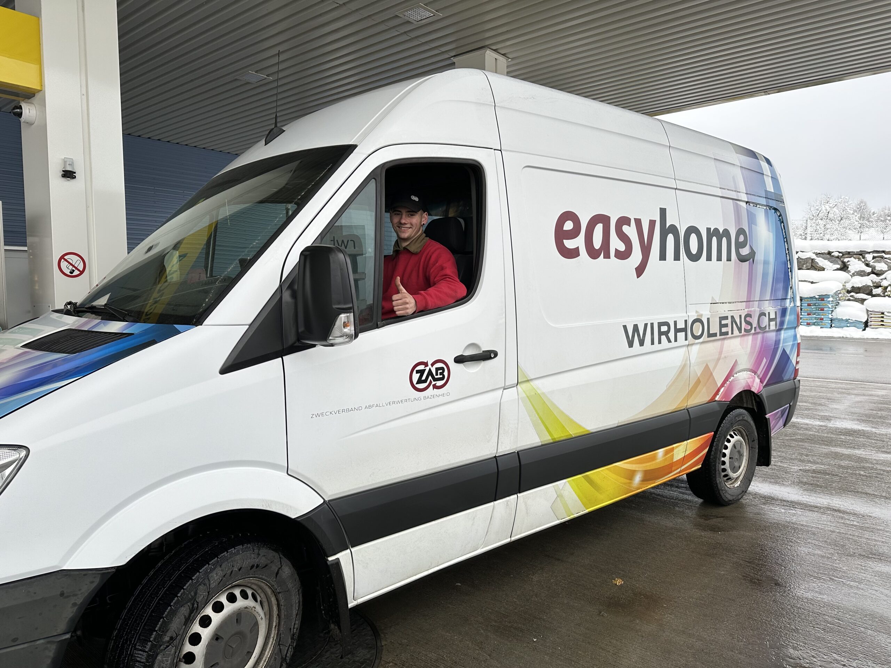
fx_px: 618
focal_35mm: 24
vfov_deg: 56.8
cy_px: 334
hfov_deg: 71.6
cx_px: 446
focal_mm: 6.86
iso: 80
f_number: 1.78
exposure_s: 1/454
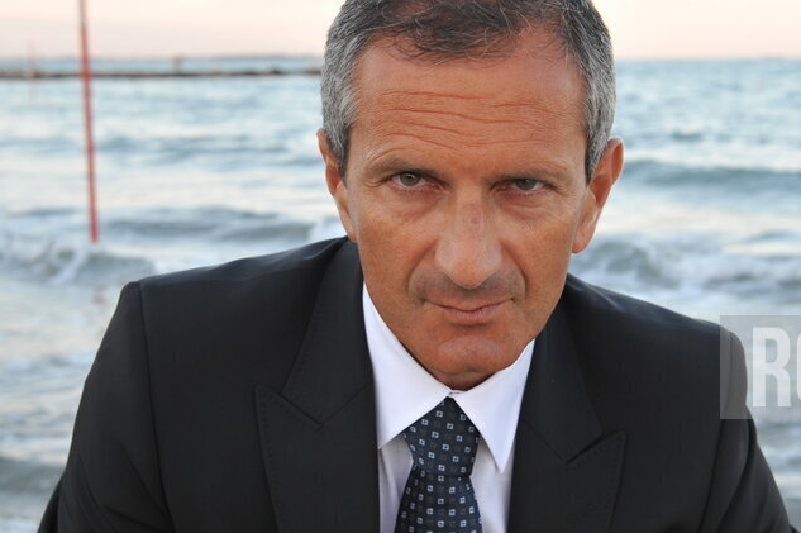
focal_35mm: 65
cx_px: 440
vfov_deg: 20.9
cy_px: 291
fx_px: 1445
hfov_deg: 31.0
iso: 400
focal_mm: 38
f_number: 6.3
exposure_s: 1/100
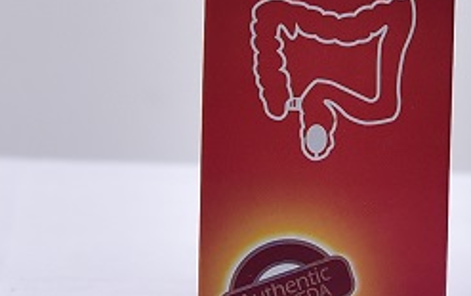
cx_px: 330
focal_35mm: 104
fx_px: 1336
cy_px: 76
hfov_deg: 19.9
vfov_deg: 12.6
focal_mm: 48
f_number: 4
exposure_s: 1/160
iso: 1250
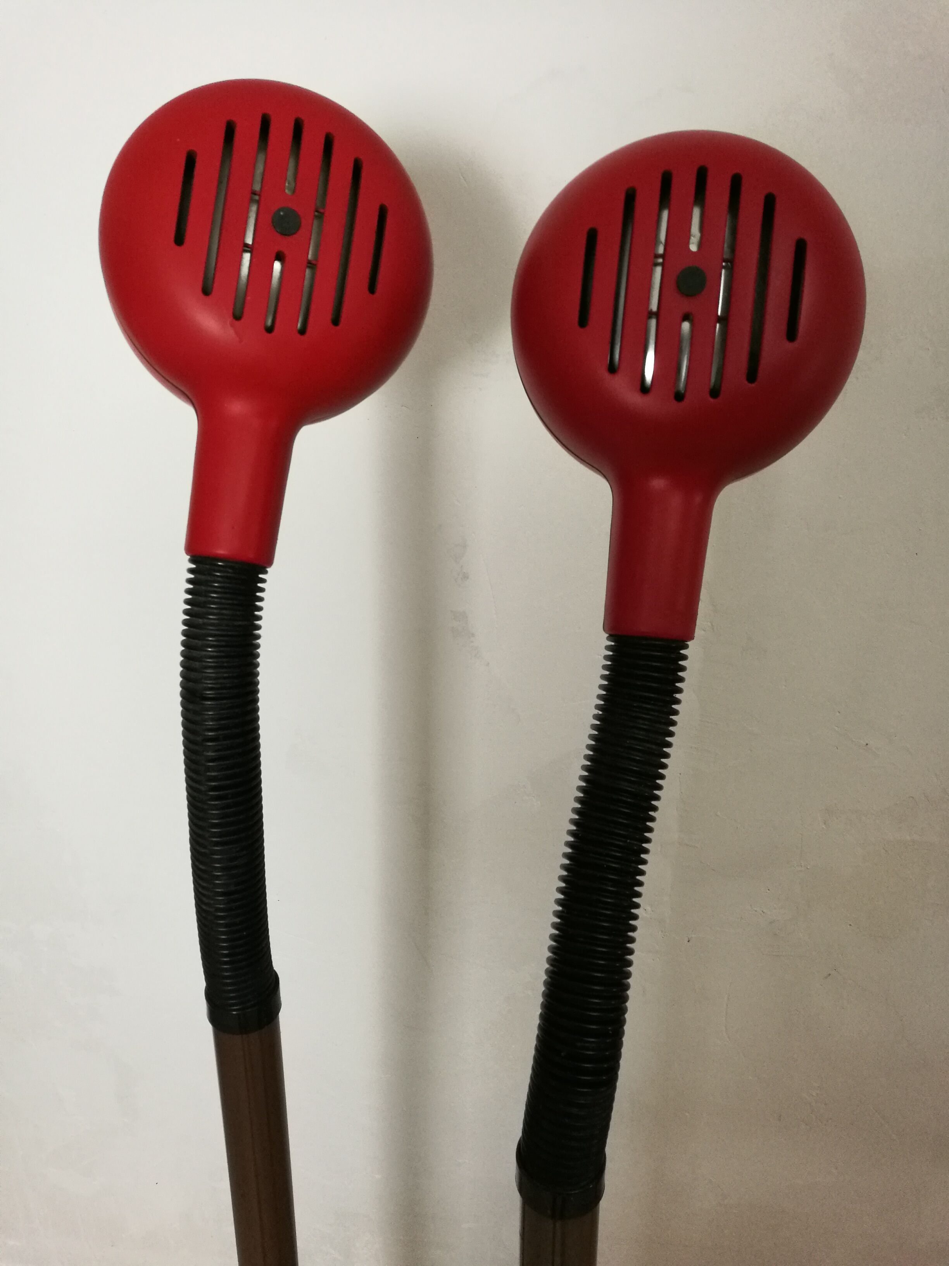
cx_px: 474
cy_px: 633
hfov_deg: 51.4
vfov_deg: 65.3
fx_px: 987
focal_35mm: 27
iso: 320
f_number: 2.2
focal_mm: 4.5
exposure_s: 1/33.3
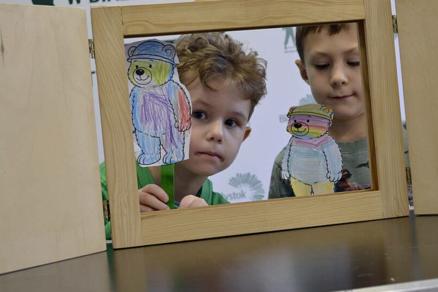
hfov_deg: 28.0
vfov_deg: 18.9
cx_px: 274
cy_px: 121
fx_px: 876
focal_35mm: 72
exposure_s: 1/25
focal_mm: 38
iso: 400
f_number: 5
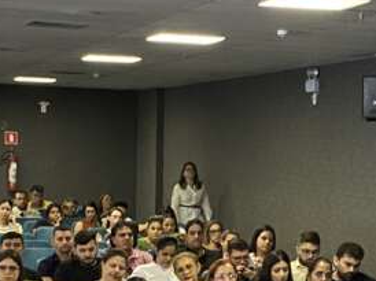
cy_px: 318
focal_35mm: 114
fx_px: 1237
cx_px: 265
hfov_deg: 17.2
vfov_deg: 12.7
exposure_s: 1/40
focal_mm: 4.25
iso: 500
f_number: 1.8
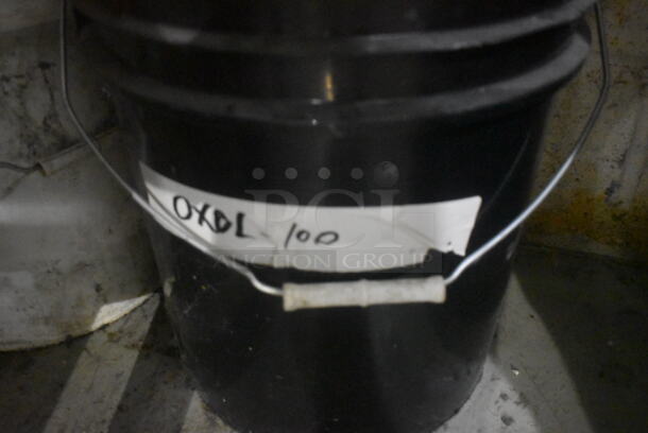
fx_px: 595
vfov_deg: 40.1
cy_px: 216
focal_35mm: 33
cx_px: 324
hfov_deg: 57.2
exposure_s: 1/25
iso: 12800
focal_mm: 22
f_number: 3.8
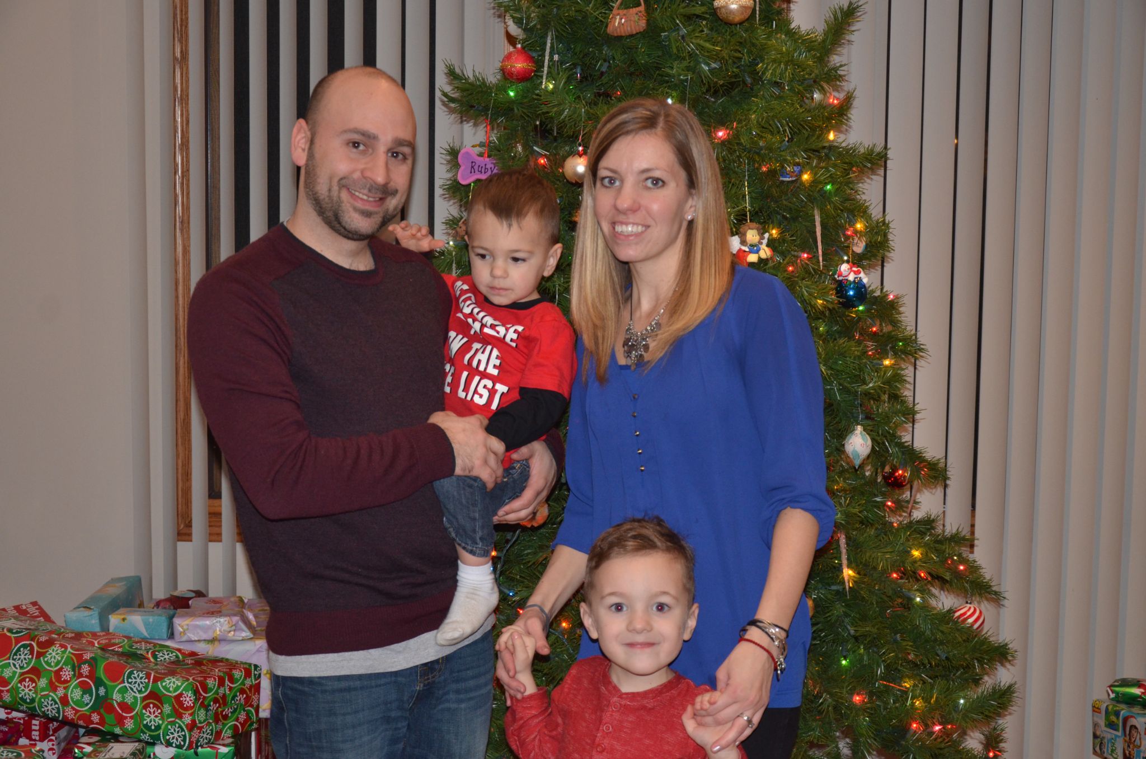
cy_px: 380
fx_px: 1906
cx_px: 573
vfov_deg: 22.5
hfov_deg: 33.5
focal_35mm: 60
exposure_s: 1/60
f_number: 4.5
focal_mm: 40
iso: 800
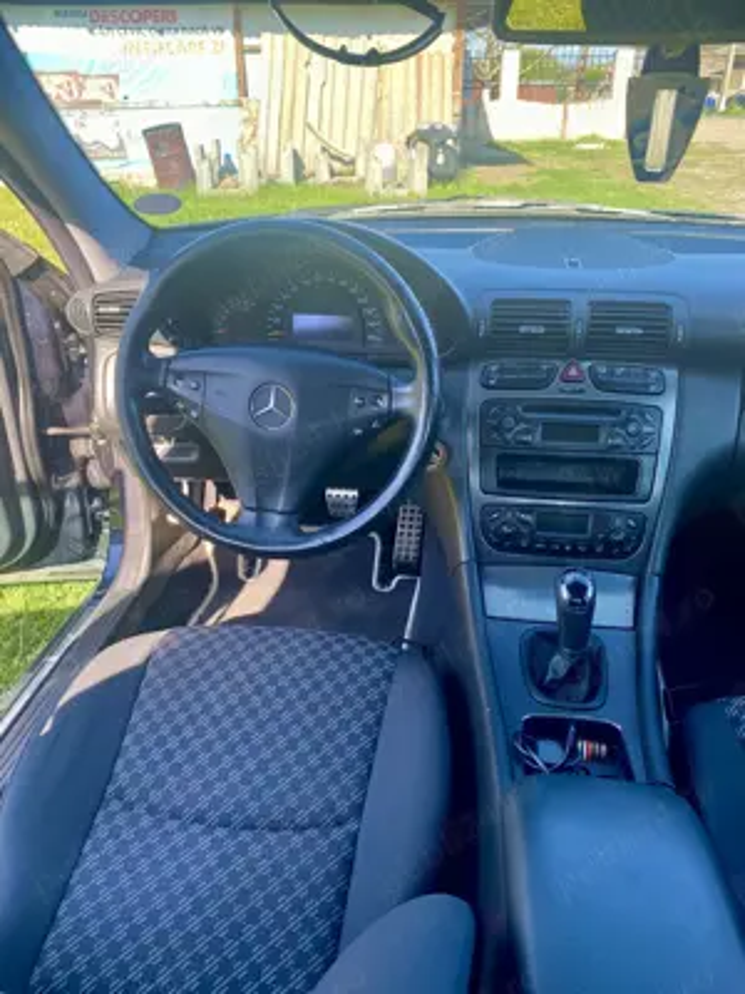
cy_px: 497
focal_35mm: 26
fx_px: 746
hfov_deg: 53.1
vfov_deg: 67.3
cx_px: 372
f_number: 1.8
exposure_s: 1/228
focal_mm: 4.25
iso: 32
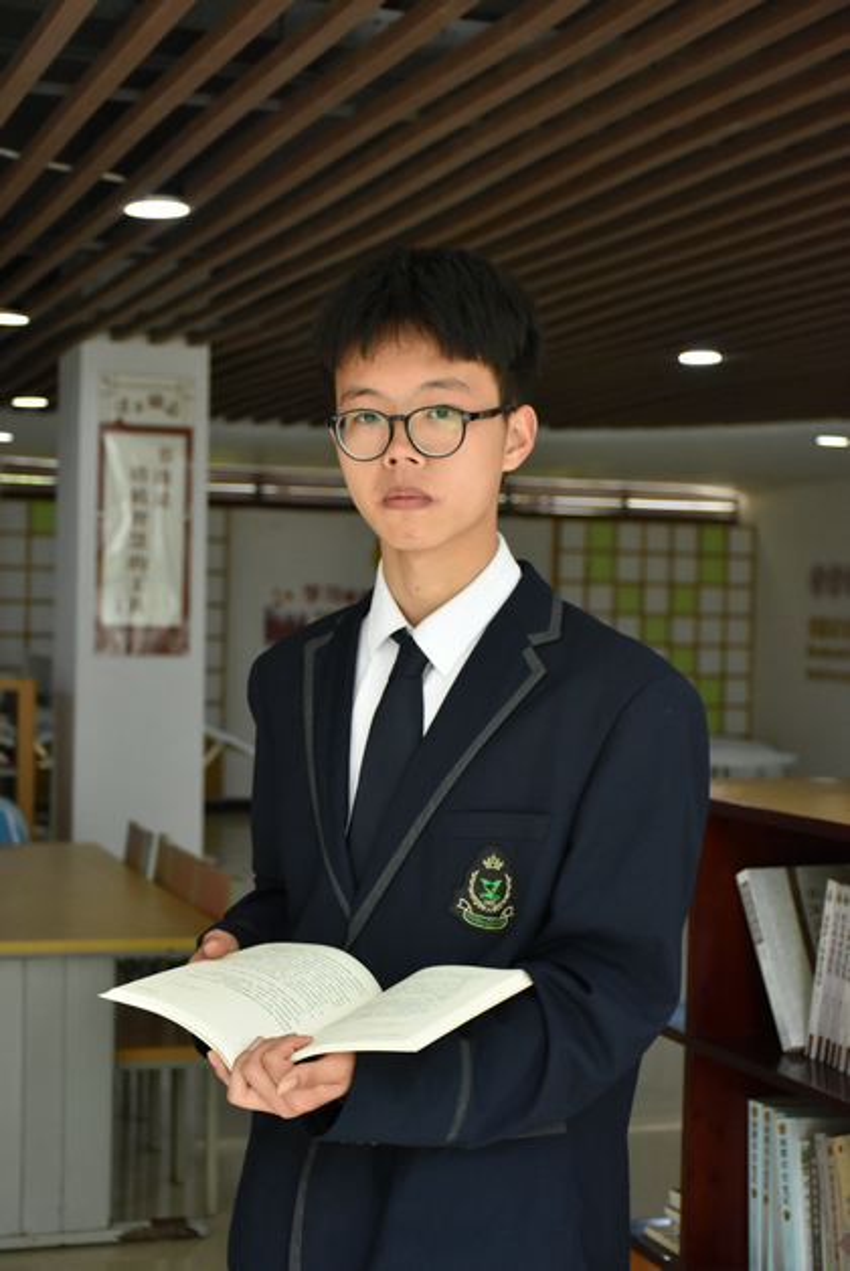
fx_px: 2120
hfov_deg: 22.7
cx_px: 425
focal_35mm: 60
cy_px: 636
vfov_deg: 33.4
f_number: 4.5
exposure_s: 1/160
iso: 1400
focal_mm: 40
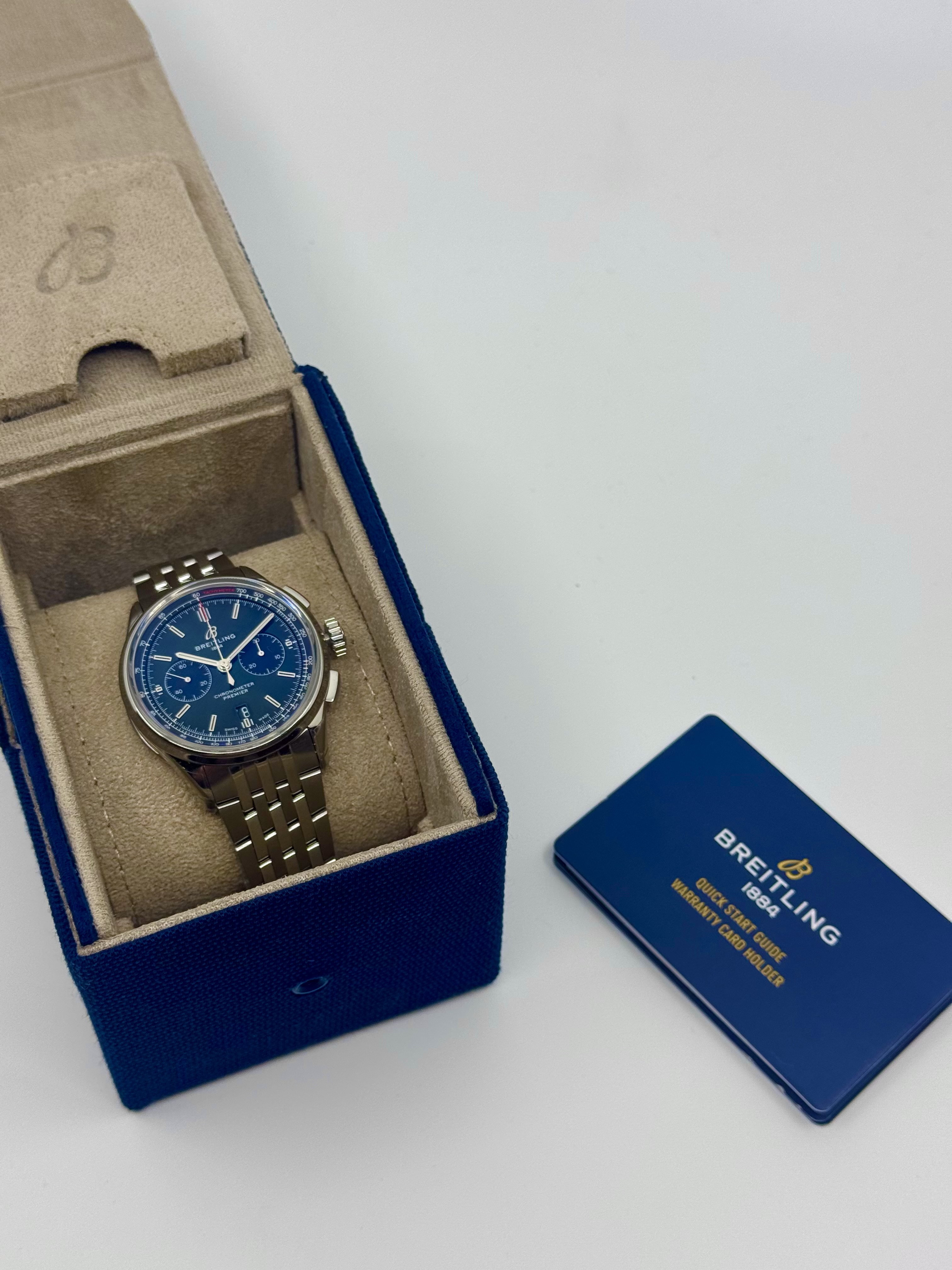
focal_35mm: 48
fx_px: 1760
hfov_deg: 30.3
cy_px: 635
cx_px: 476
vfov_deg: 39.7
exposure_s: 1/854
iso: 64
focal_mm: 6.76
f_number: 1.78
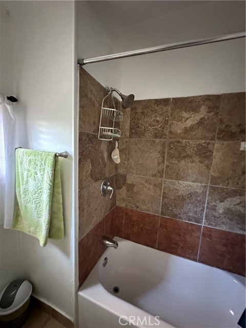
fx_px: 133
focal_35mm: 14
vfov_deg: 102.1
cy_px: 164
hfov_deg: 85.7
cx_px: 123
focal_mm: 2.22
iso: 1250
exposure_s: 1/30
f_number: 2.2
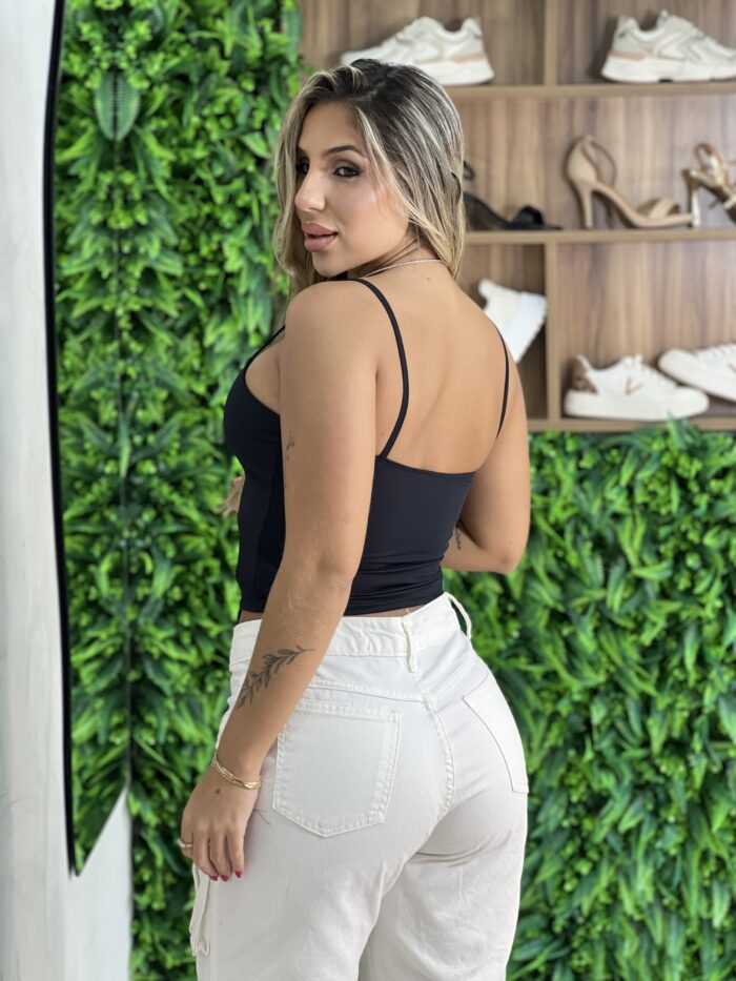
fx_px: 2182
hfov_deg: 19.1
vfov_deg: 25.3
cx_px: 368
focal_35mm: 77
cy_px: 490
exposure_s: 1/60
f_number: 2.8
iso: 125
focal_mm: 9
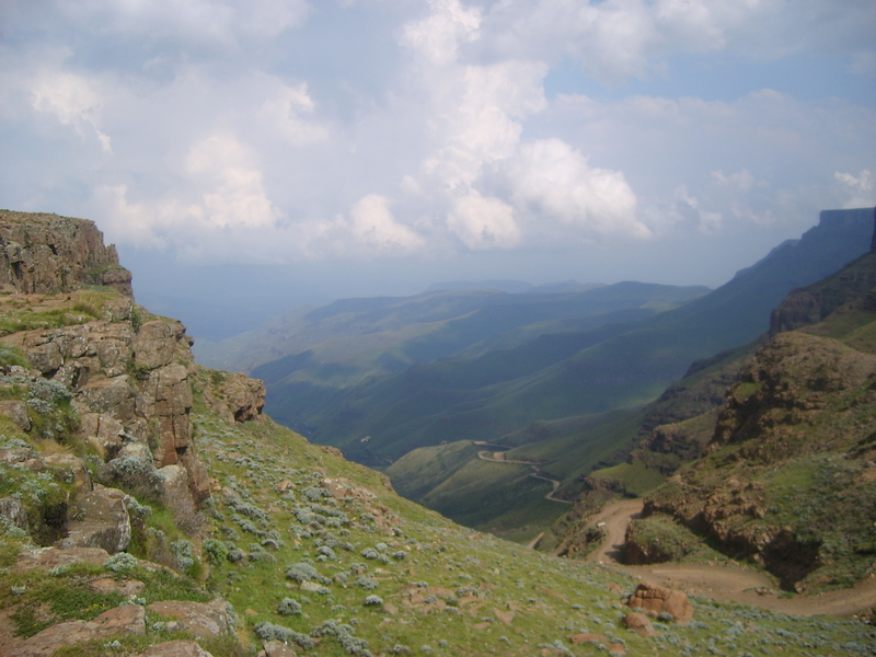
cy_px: 328
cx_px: 438
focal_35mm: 35
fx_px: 886
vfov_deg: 40.7
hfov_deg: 52.6
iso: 50
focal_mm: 5.8
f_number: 7.1
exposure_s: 1/250
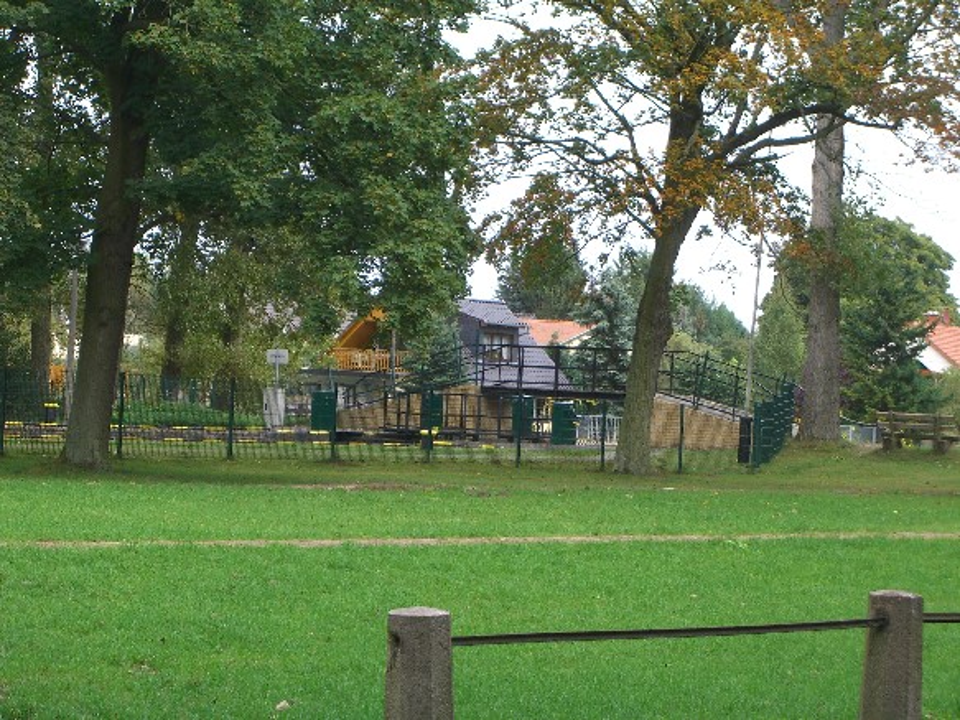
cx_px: 480
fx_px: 3161
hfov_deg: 17.3
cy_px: 360
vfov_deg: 13.0
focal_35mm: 114
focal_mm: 23.7
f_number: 5.1
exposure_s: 1/100
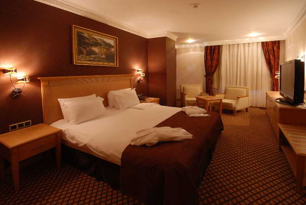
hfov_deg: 100.3
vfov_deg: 77.5
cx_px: 153
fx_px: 128
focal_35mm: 15
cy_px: 102
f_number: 8
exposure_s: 1.6
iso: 100
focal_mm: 10
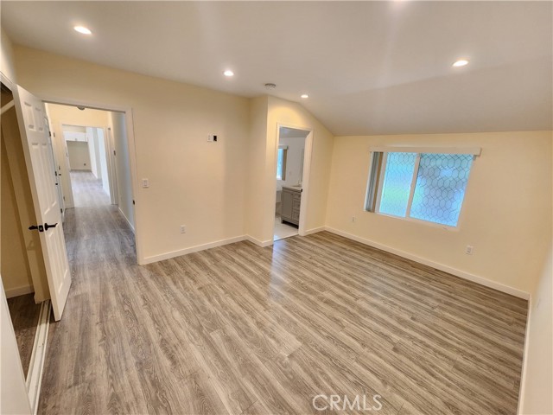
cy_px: 208
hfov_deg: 106.2
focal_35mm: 13
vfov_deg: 89.9
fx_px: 208
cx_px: 276
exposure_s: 1/60
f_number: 2.2
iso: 320
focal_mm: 2.2
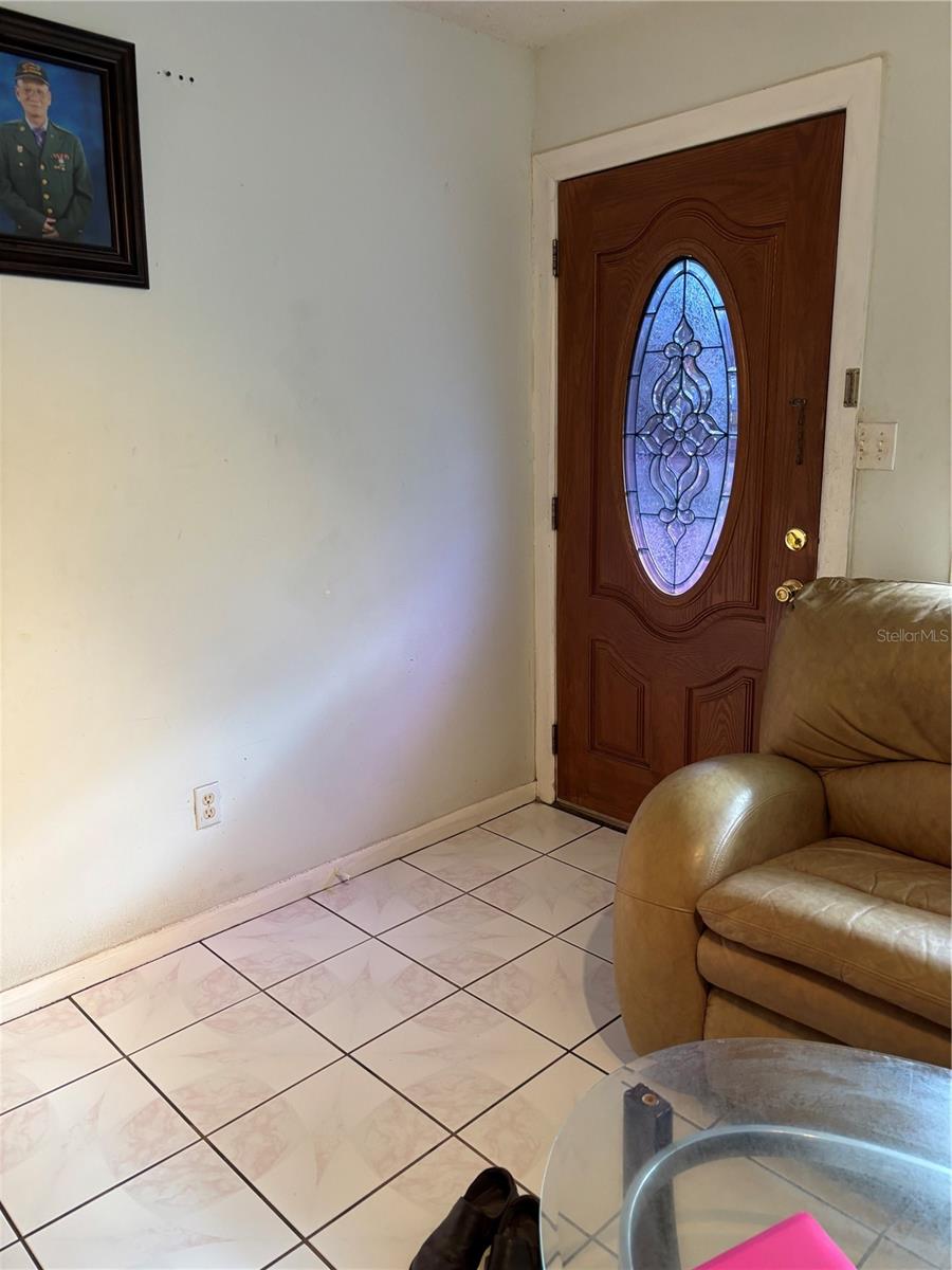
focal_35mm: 26
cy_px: 635
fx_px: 953
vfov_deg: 67.3
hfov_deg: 53.1
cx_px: 476
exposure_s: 1/60
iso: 200
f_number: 1.6
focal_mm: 5.96
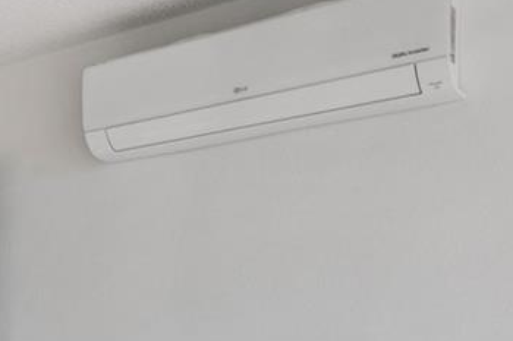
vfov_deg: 19.9
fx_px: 912
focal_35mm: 64
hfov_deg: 19.9
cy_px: 413
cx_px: -470
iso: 400
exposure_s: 1/10
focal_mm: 14
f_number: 9
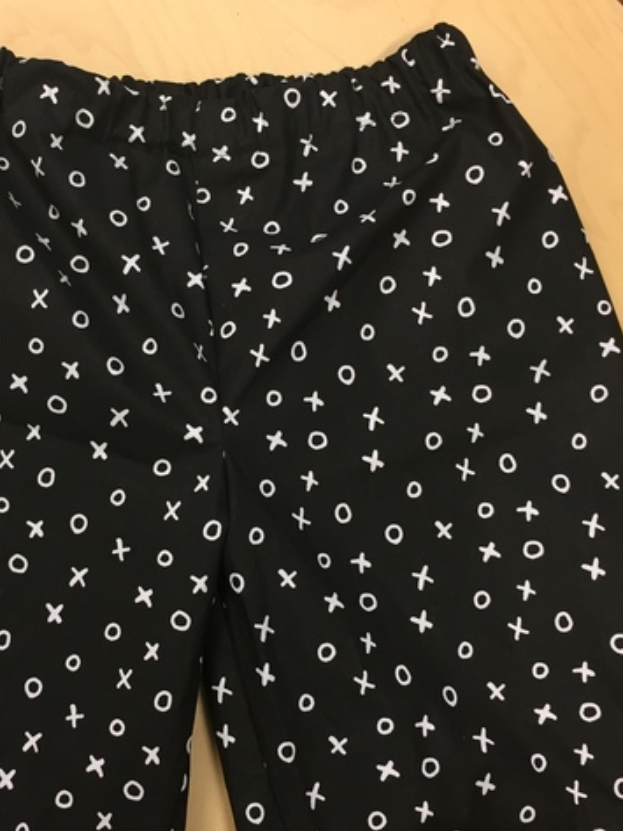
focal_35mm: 49
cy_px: 432
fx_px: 1175
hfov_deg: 29.5
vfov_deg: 38.9
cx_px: 207
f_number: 2.2
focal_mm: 4.15
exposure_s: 1/33
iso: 80
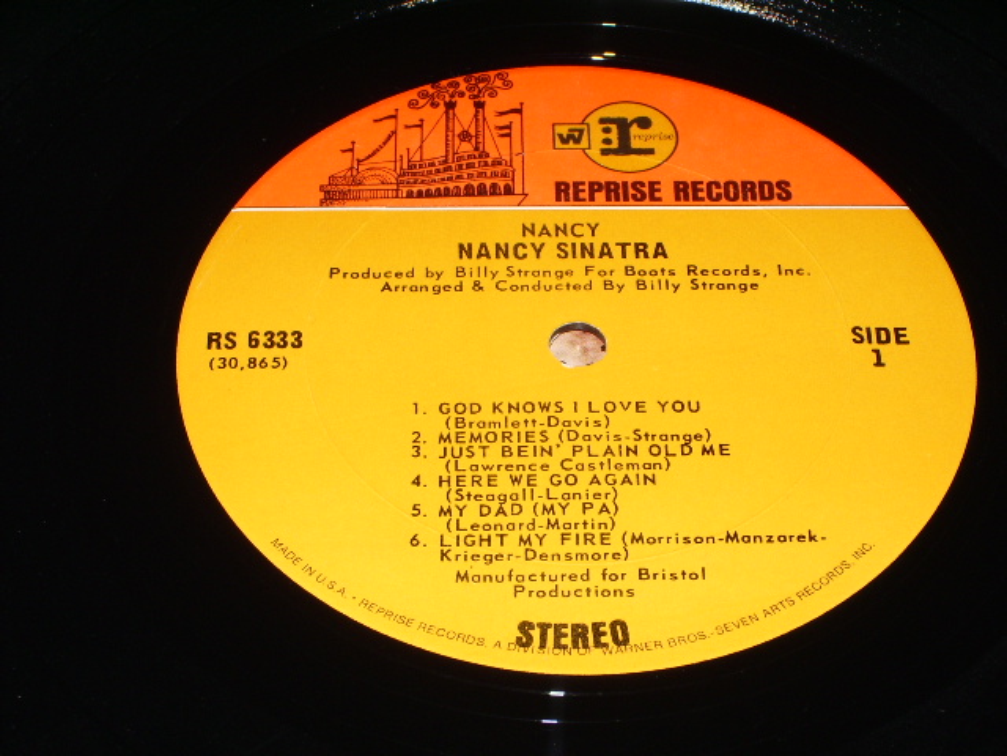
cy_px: 378
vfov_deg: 13.8
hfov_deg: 18.4
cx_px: 504
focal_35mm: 107
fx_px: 3113
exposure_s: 1/60
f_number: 7.7
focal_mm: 17.4
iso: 80
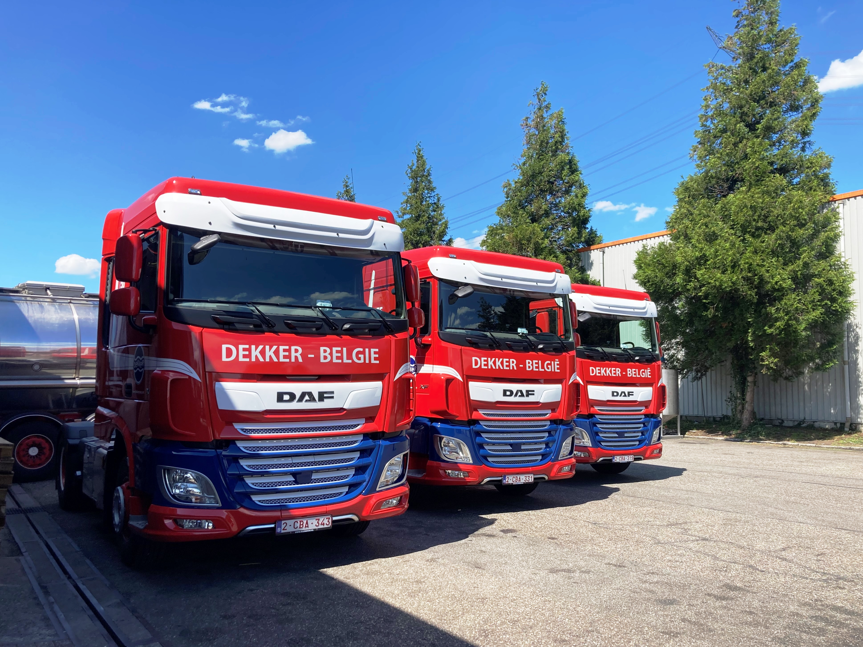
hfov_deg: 63.4
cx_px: 432
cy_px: 324
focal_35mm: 28
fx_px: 698
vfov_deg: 49.7
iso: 20
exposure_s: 1/1185
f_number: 1.8
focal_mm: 3.99
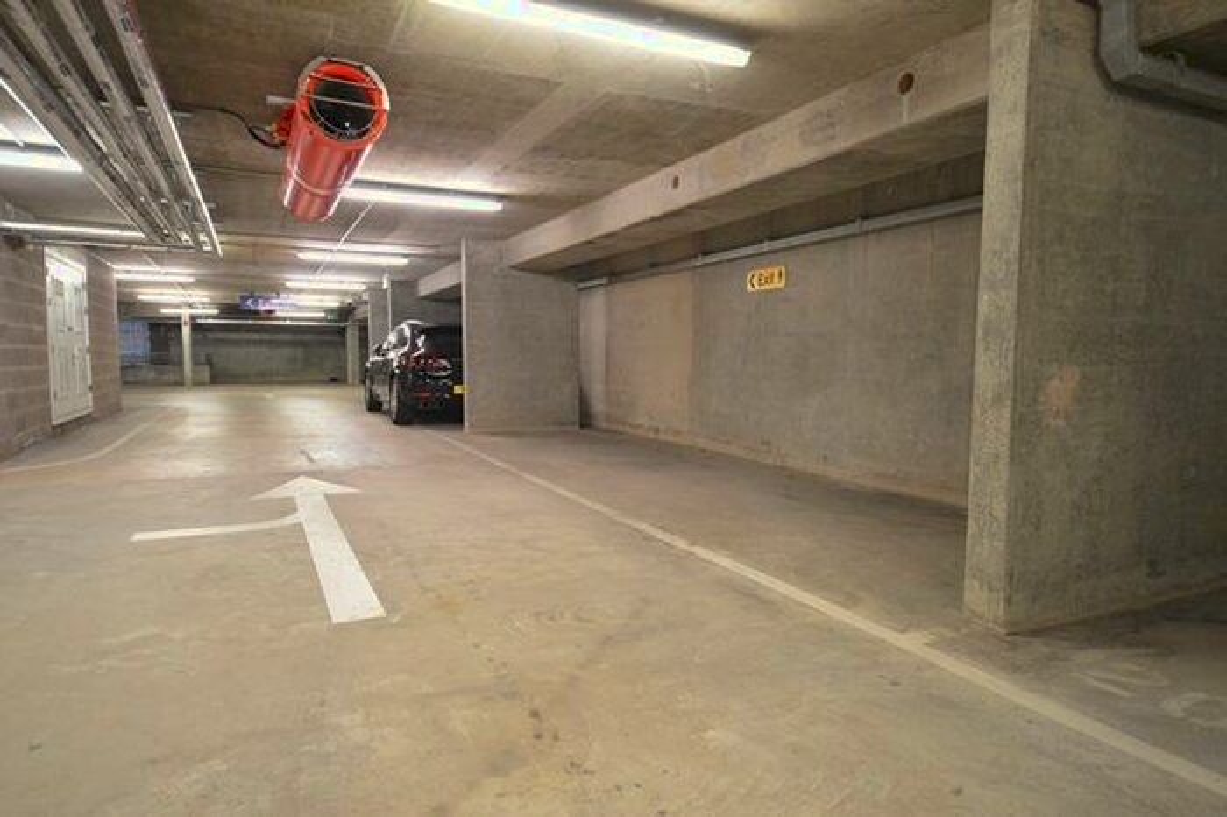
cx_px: 614
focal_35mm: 21
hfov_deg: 81.2
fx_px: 715
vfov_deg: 59.4
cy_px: 408
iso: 2800
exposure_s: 1/60
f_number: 4.8
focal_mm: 14
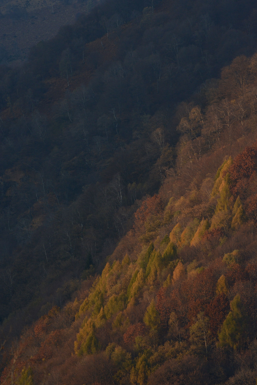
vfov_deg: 4.1
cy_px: 192
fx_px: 5351
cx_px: 128
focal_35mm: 500
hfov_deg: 2.8
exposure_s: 1/500
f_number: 8
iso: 1000
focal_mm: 500
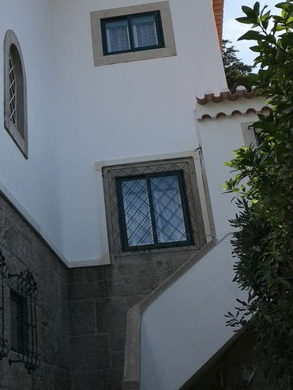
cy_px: 73
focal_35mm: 58
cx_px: 78
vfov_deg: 32.2
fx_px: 654
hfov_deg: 25.0
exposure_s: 1/4167
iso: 20
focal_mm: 3.99
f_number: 1.8
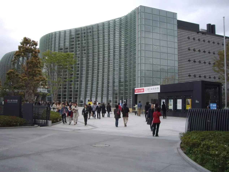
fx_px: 251
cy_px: 86
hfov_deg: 49.0
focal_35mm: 38
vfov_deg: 37.7
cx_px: 114
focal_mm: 6.2
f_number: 4.3
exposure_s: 1/160
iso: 64
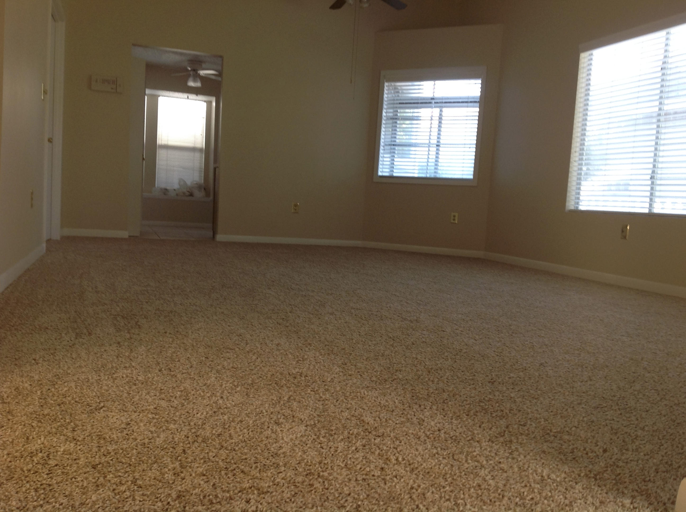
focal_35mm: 35
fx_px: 693
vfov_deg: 40.6
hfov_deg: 52.7
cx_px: 343
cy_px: 256
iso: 50
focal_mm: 4.28
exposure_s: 1/20
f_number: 2.4
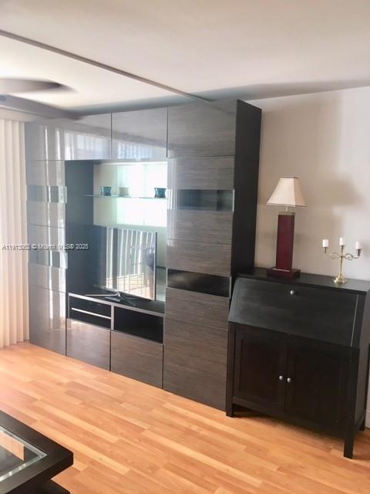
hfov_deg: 48.2
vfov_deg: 61.7
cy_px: 247
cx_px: 185
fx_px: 413
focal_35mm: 29
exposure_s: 1/30
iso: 50
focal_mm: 4.15
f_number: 2.2
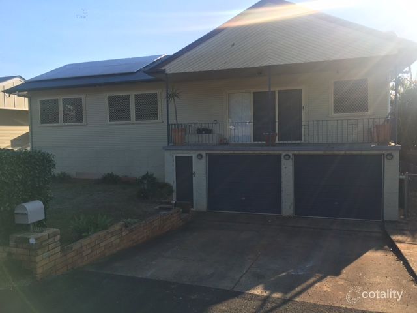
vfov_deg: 48.2
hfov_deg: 61.7
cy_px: 156
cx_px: 208
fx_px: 349
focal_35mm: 29
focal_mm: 4.15
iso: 25
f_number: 2.2
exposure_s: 1/663
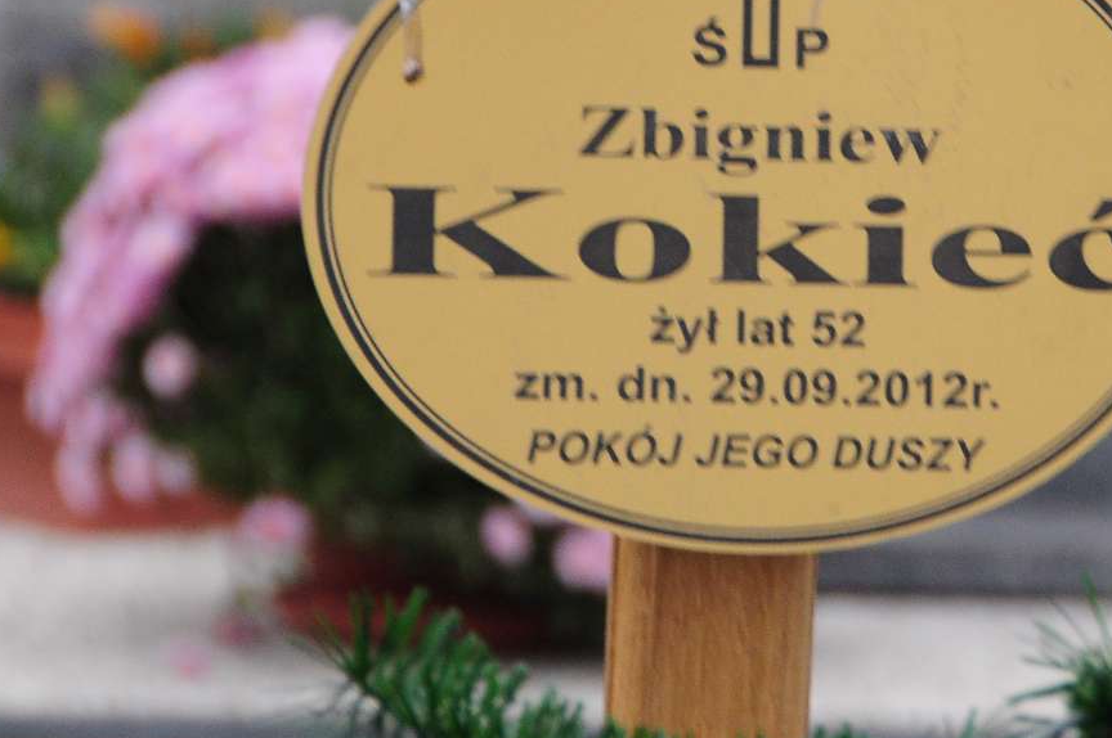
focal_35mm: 484
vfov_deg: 2.8
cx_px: 746
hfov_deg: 4.3
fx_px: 14933
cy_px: 244
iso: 640
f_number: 7.1
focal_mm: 130
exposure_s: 1/400
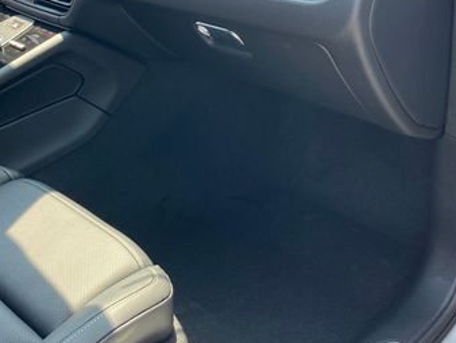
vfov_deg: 27.5
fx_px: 699
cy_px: 135
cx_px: 150
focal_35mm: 53
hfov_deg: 35.8
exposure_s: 1/122
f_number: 1.8
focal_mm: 3.99
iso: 25
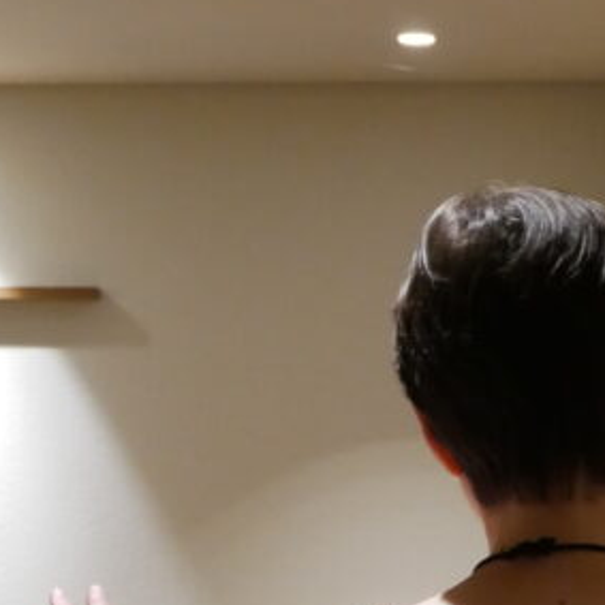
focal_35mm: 141
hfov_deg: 12.2
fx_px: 2788
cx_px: 605
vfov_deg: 12.1
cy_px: 724
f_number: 4.9
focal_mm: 22
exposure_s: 1/60
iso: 2500
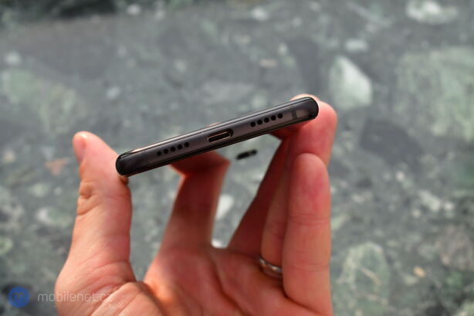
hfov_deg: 27.0
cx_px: 237
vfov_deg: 18.2
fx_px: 987
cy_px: 158
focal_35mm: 75
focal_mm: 50
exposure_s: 1/400
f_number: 10
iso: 400
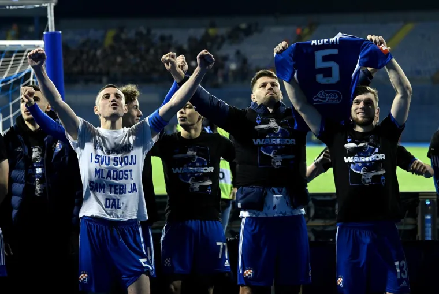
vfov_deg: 12.5
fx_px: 1343
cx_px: 220
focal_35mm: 110
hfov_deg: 18.6
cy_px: 147
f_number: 4
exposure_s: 1/400
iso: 4000
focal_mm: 110
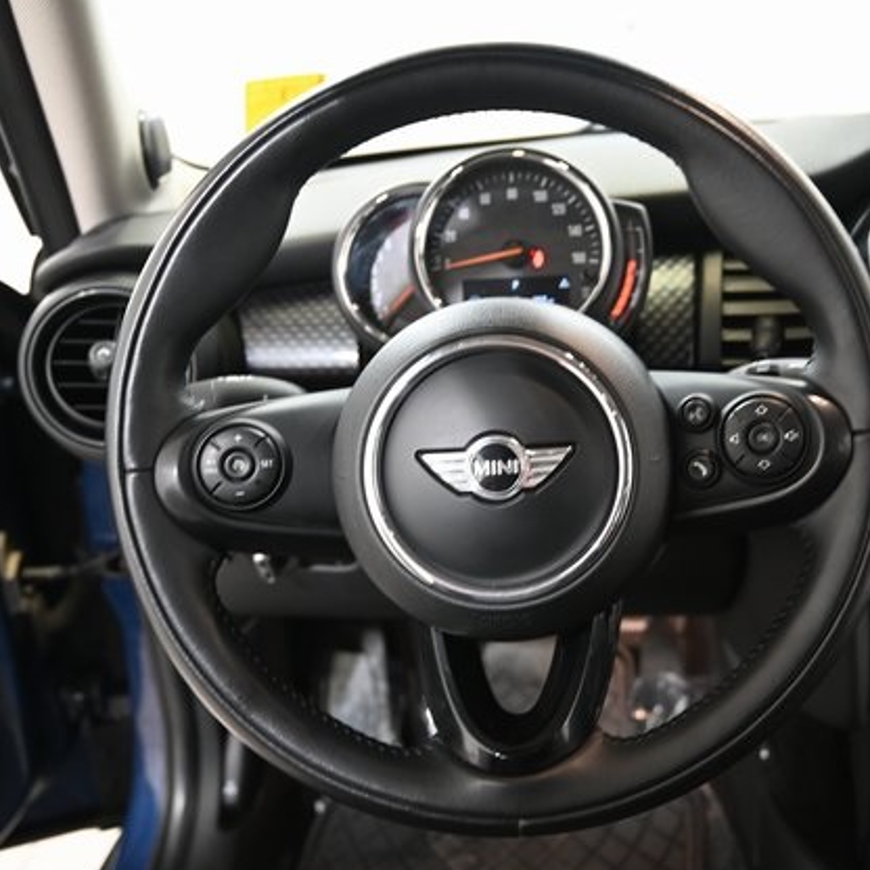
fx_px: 967
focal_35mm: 34
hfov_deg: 48.1
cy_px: 437
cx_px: 535
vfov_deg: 48.5
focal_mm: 26
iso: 640
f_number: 4
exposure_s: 1/13
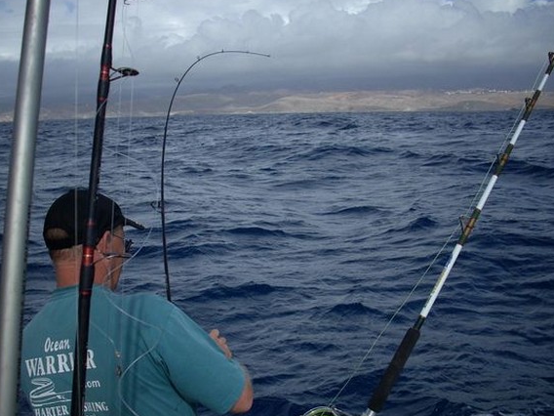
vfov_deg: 35.1
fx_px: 656
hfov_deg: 45.8
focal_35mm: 41
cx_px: 265
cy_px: 217
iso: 64
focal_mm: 6.2
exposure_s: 1/500
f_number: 5.6
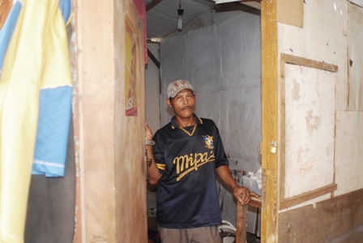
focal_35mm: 30
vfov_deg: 43.7
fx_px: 303
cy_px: 122
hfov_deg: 61.9
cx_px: 182
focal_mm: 20
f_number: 2.8
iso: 100
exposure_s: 1/40
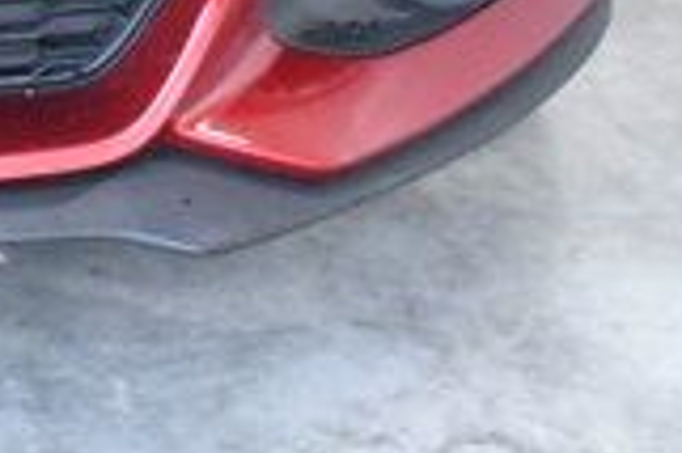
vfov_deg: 5.9
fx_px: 4088
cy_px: -838
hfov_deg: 9.1
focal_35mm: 216
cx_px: -589
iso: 2500
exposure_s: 1/320
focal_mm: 23
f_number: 9
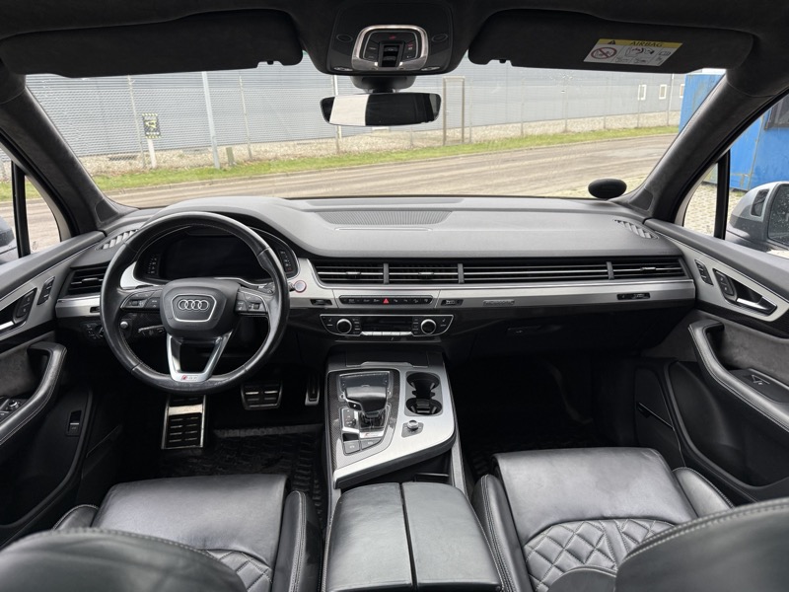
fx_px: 547
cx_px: 394
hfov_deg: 71.6
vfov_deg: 56.8
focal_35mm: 24
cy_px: 296
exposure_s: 1/115
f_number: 1.78
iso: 200
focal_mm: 6.76
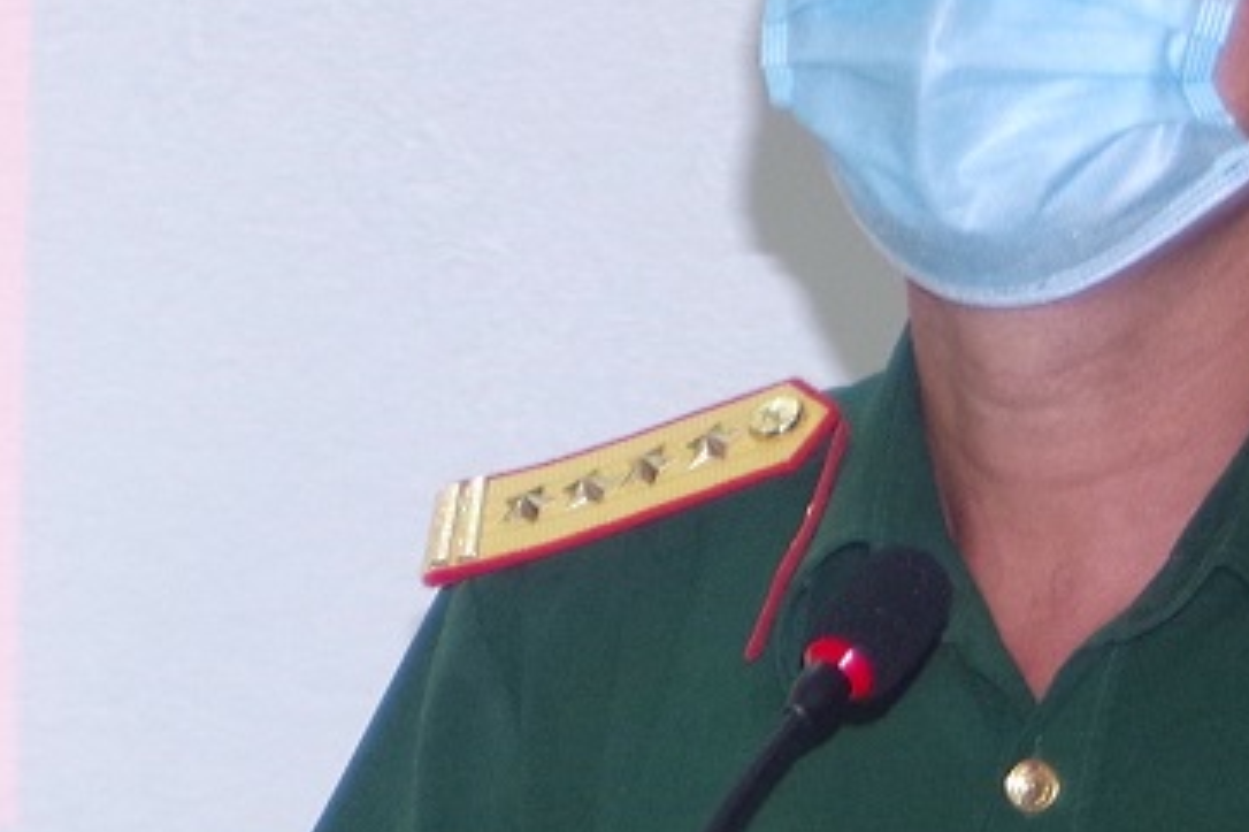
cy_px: 41
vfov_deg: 3.8
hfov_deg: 5.6
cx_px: -1522
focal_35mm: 358
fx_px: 12414
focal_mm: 36
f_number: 4.5
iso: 400
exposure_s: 1/40
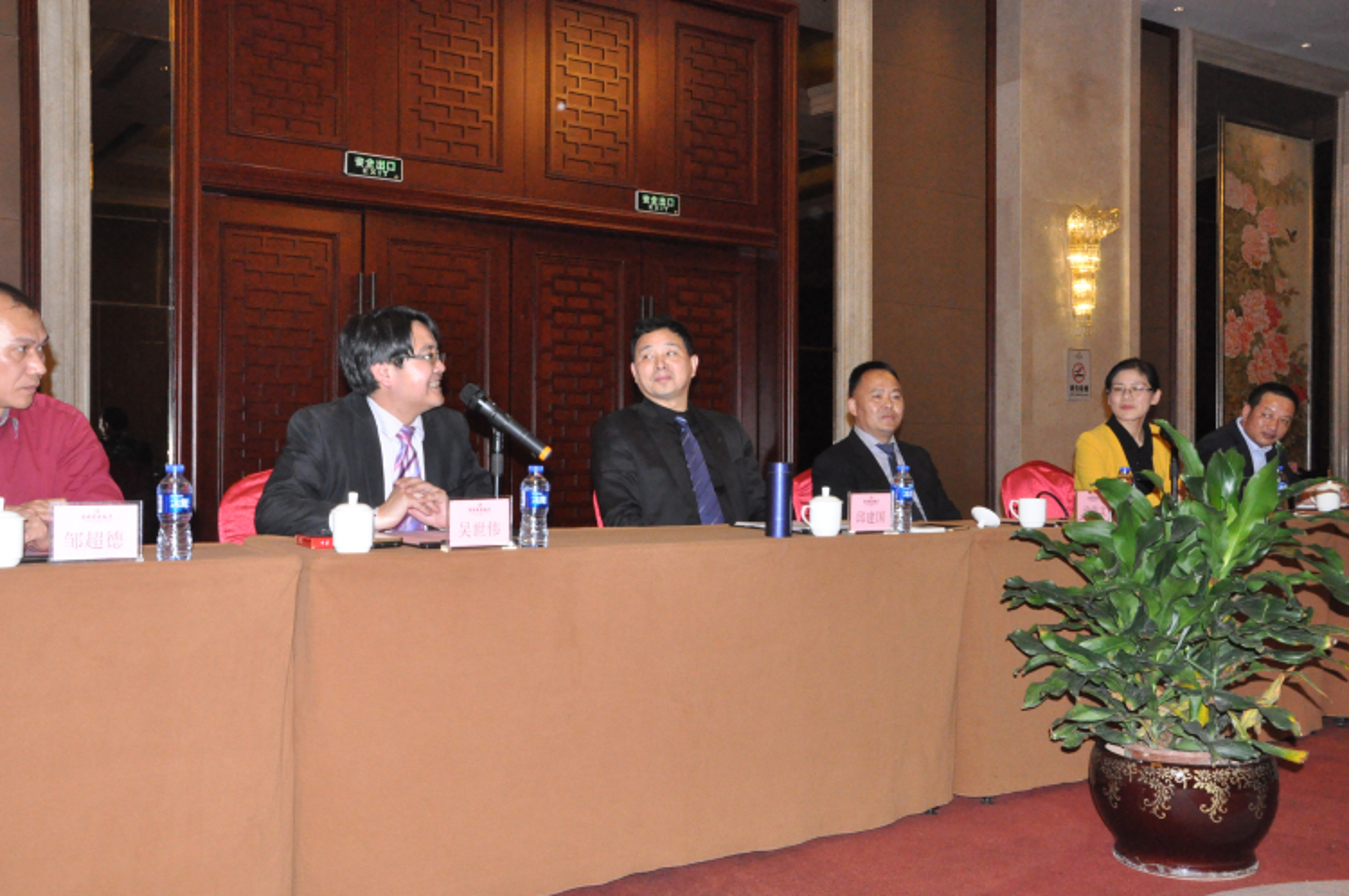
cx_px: 674
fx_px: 1347
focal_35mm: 36
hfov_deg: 53.2
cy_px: 448
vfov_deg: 36.8
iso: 3200
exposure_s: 1/80
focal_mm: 24
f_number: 13
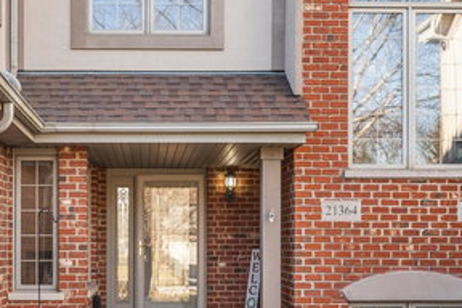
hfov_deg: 33.3
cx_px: 176
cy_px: 236
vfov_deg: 22.4
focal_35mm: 60
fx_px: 770
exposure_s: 1/25
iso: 400
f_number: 9
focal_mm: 24
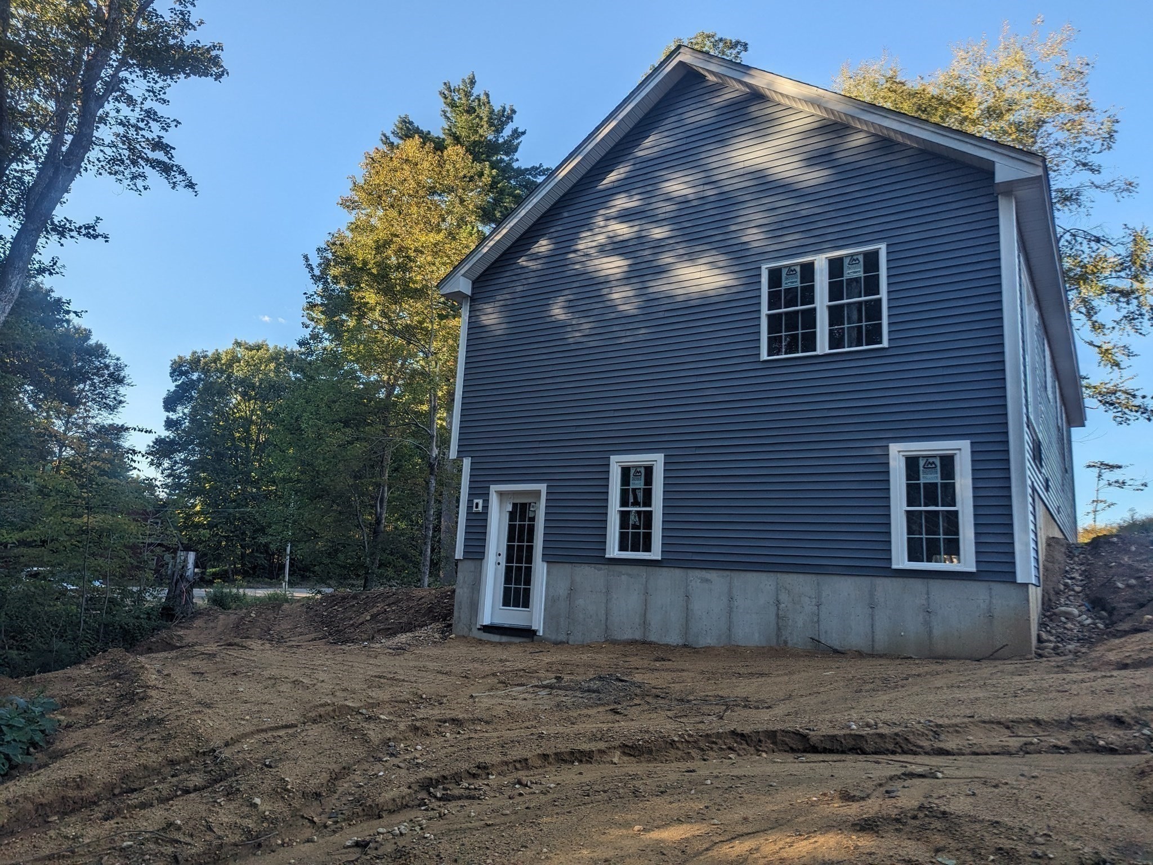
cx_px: 576
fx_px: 799
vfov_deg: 56.8
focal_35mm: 24
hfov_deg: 71.6
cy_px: 432
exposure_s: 1/690
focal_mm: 6.81
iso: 46
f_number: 1.85
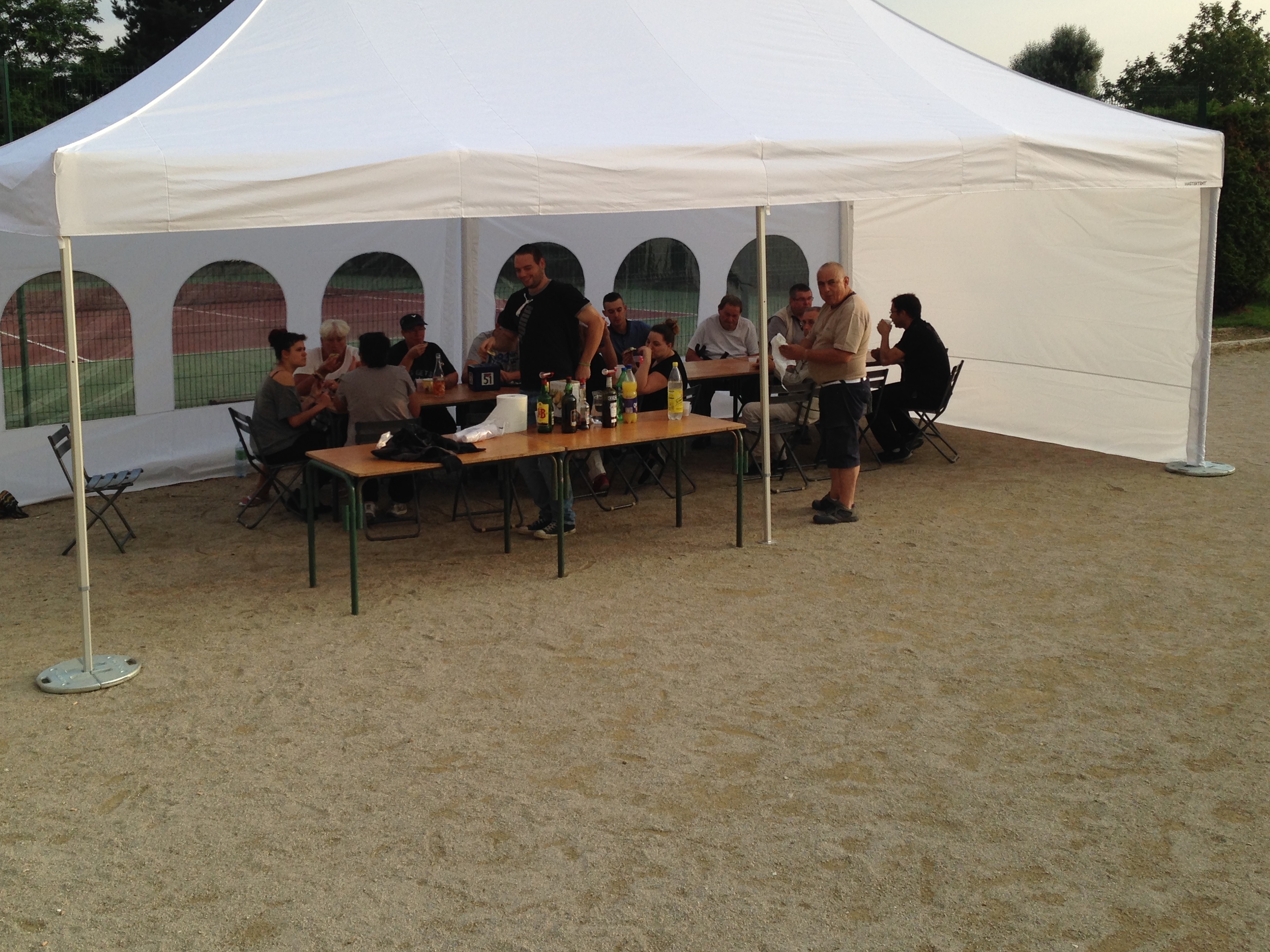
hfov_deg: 45.7
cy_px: 392
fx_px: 1504
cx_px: 558
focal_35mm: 41
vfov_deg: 35.0
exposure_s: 1/565
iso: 50
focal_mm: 4.12
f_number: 2.4
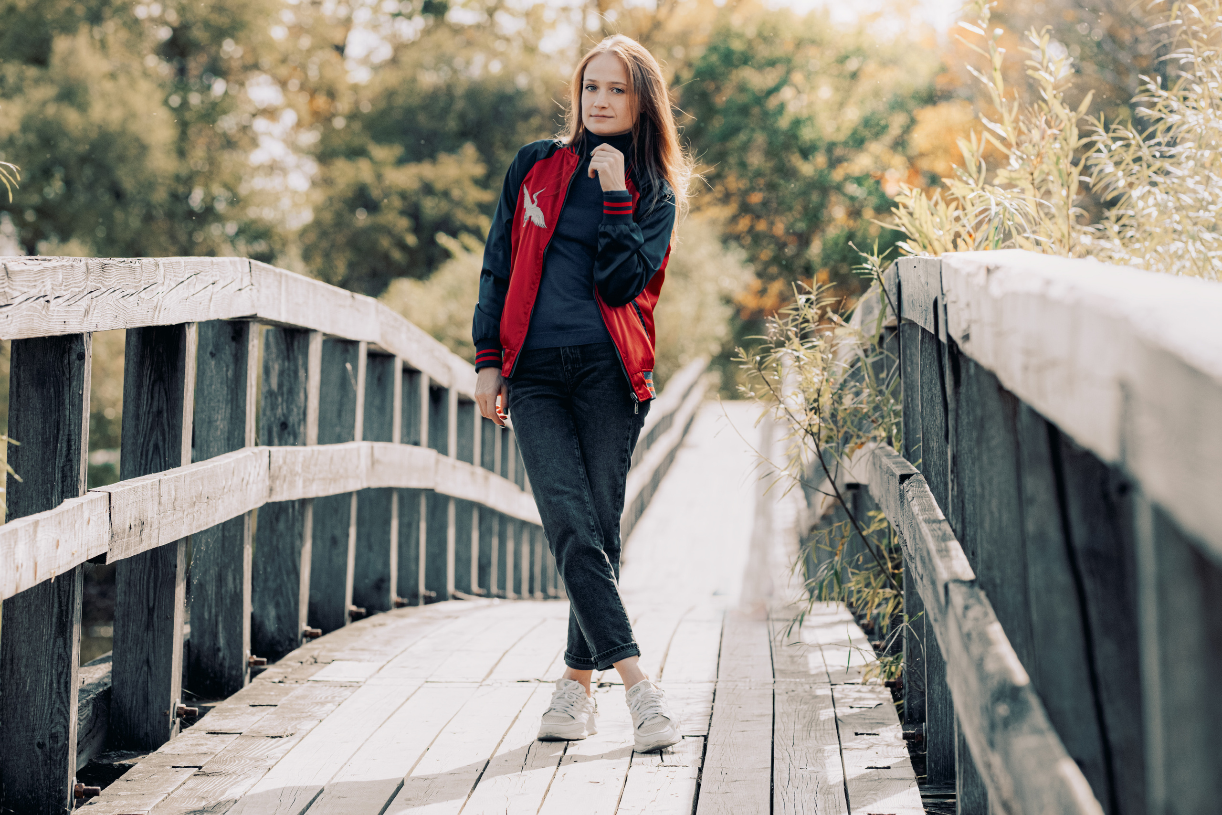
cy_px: 408
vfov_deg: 10.2
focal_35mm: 135
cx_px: 611
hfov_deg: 15.2
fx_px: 4582
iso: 640
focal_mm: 90
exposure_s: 1/2000
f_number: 5
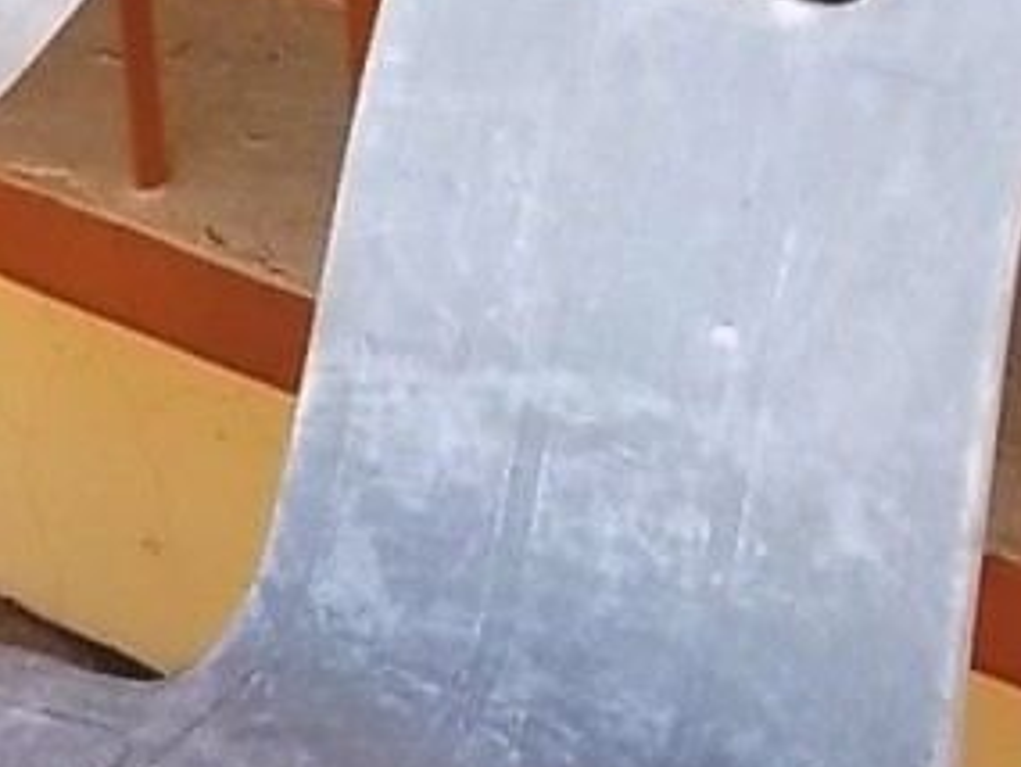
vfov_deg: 12.9
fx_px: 3393
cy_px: 470
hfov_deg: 16.2
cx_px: -294
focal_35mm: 115
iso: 80
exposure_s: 1/160
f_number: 5.5
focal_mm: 5.7
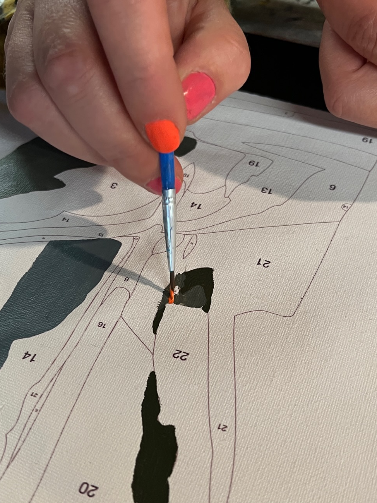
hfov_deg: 35.1
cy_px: 291
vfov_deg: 45.6
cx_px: 187
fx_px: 595
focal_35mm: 41
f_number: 1.6
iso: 200
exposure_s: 1/50
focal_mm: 5.1
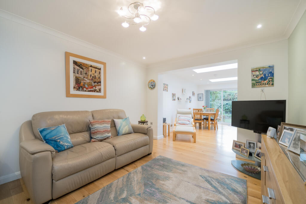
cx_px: 153
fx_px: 128
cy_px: 102
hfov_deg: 100.4
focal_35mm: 15
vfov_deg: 77.3
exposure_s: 1/6
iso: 800
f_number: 9
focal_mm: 15
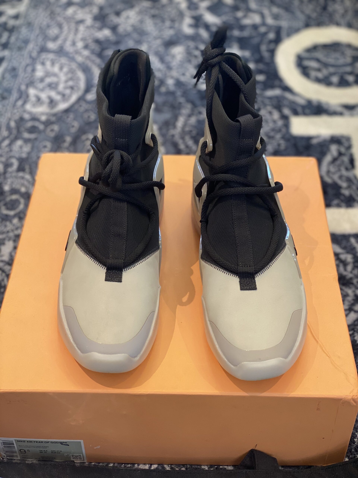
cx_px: 179
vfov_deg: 36.8
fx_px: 717
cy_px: 239
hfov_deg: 28.0
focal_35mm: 52
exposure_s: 1/33
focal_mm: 6
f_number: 2
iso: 160
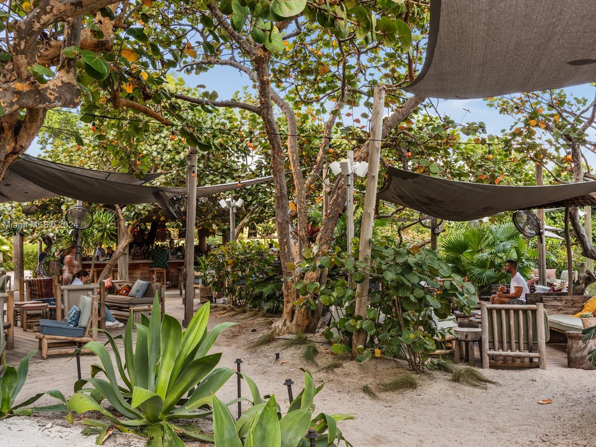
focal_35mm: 34
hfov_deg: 53.9
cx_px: 282
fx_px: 585
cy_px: 226
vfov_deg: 41.8
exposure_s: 1/15
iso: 100
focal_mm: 31
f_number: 8
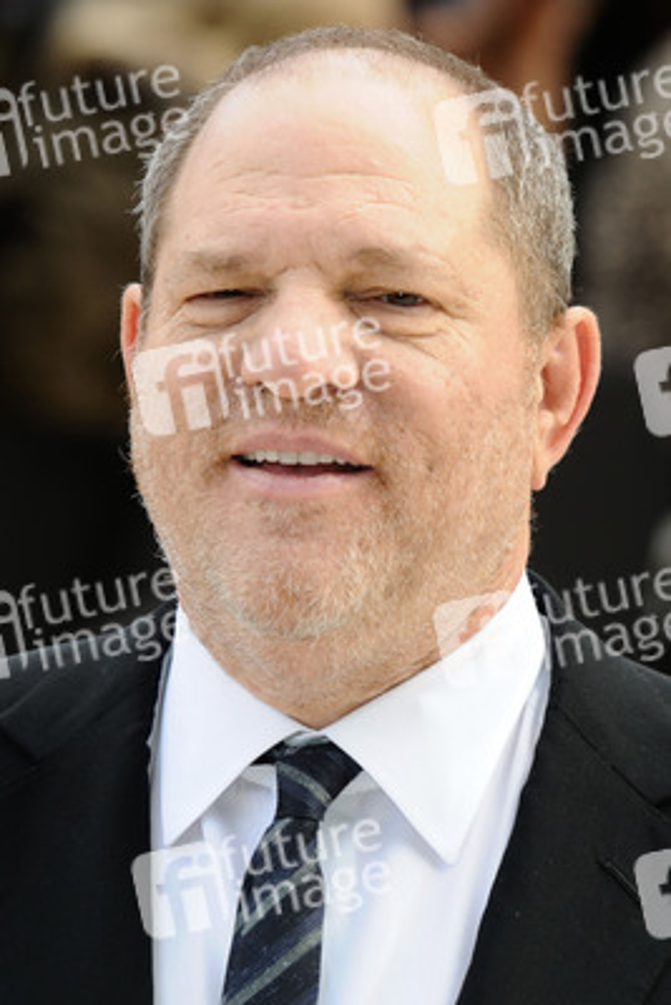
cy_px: 502
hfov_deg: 4.6
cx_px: 336
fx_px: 8380
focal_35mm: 300
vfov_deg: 6.9
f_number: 5.6
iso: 320
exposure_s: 1/250
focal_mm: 200
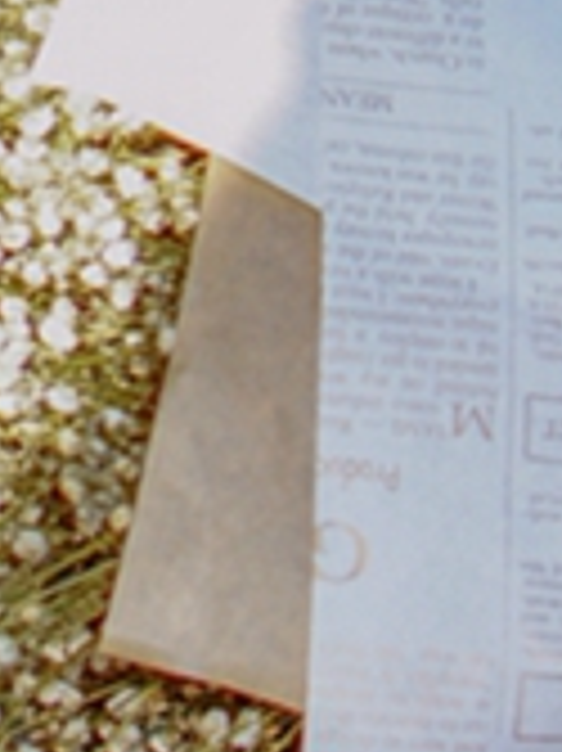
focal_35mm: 257
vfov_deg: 7.6
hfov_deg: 5.6
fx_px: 5580
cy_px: 988
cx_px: -602
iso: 200
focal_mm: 35
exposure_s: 1/3200
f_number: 2.2
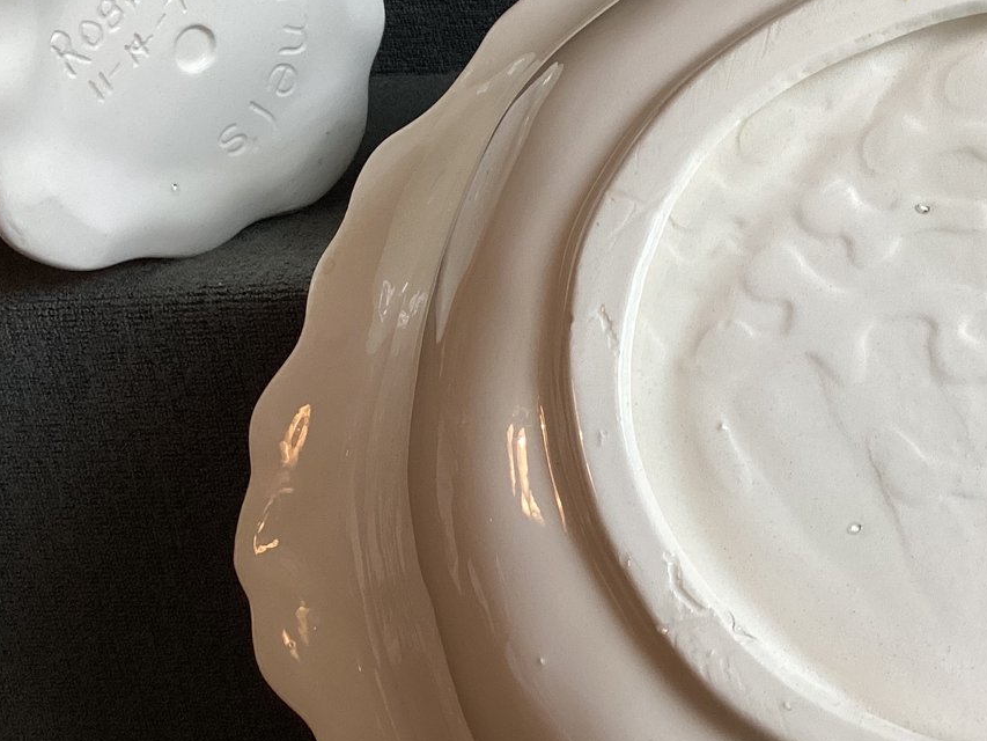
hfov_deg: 34.0
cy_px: 329
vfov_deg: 26.5
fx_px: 1568
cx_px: 777
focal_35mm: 55
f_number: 2.4
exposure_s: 1/100
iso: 80
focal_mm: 3.3
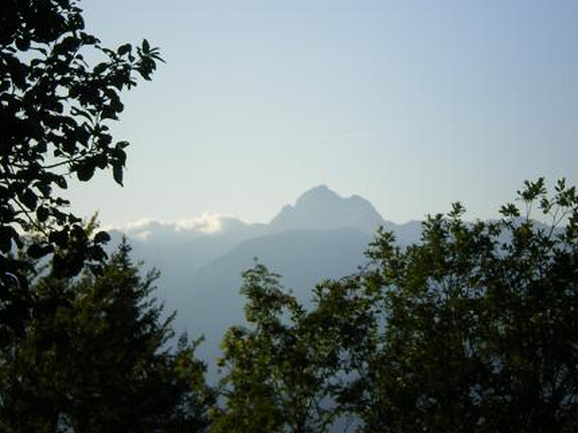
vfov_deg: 10.6
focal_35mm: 140
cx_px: 285
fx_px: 2336
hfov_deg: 14.1
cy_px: 219
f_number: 8.5
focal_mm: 18.9
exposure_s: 1/160
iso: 64
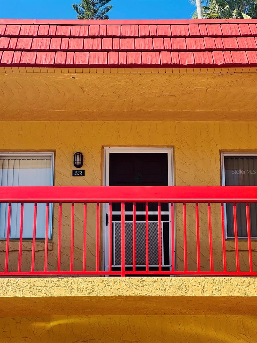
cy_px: 172
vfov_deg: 25.3
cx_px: 128
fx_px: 762
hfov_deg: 19.1
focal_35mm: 77
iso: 25
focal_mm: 9
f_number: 2.8
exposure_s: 1/237
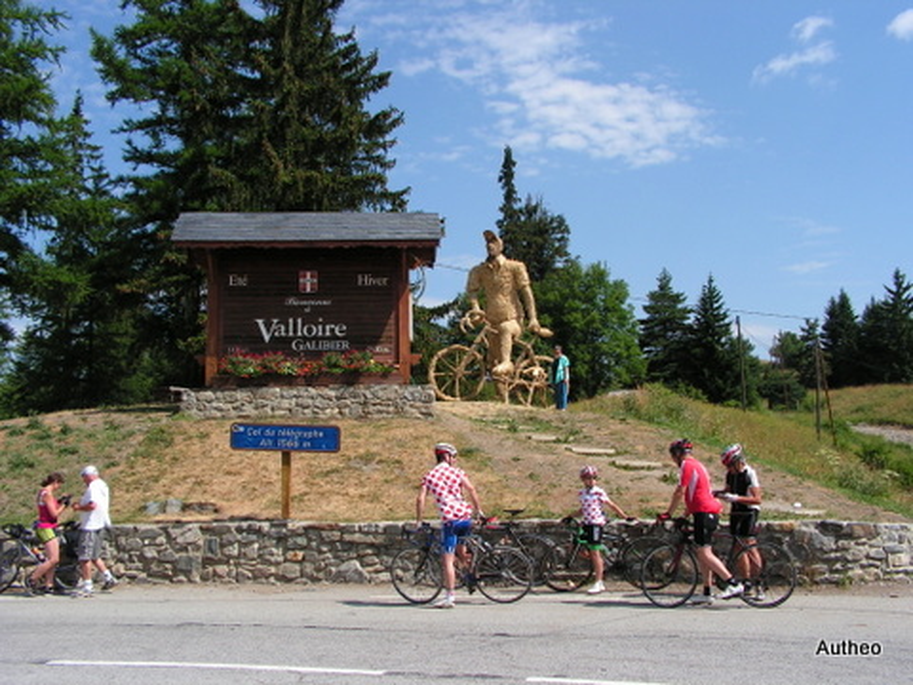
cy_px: 342
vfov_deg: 37.7
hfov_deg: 49.0
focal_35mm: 38
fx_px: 1002
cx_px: 456
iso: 64
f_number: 4.8
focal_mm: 6.4
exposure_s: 1/500
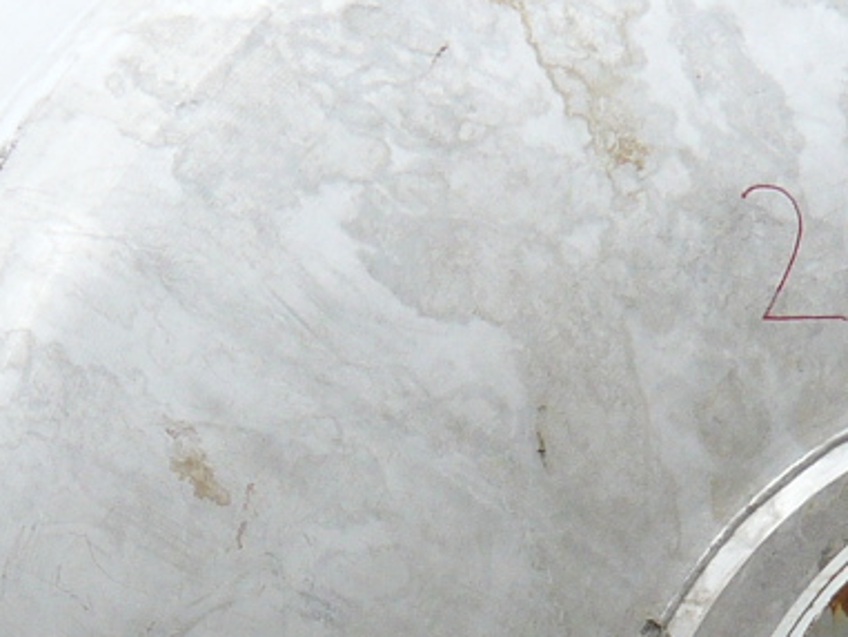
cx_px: 554
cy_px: 775
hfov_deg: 15.0
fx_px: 3210
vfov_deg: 11.1
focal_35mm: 131
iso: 100
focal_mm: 4.6
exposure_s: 1/500
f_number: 2.8
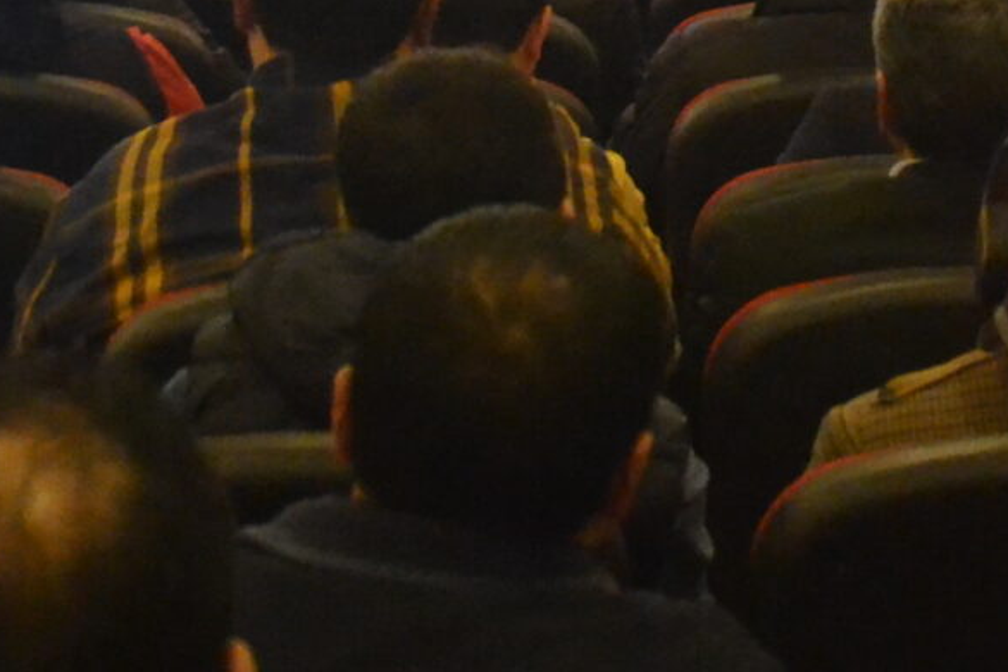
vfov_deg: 6.8
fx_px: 5516
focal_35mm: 197
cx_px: 970
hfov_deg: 10.4
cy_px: -433
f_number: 4.2
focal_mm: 30
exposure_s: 1/125
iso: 3200
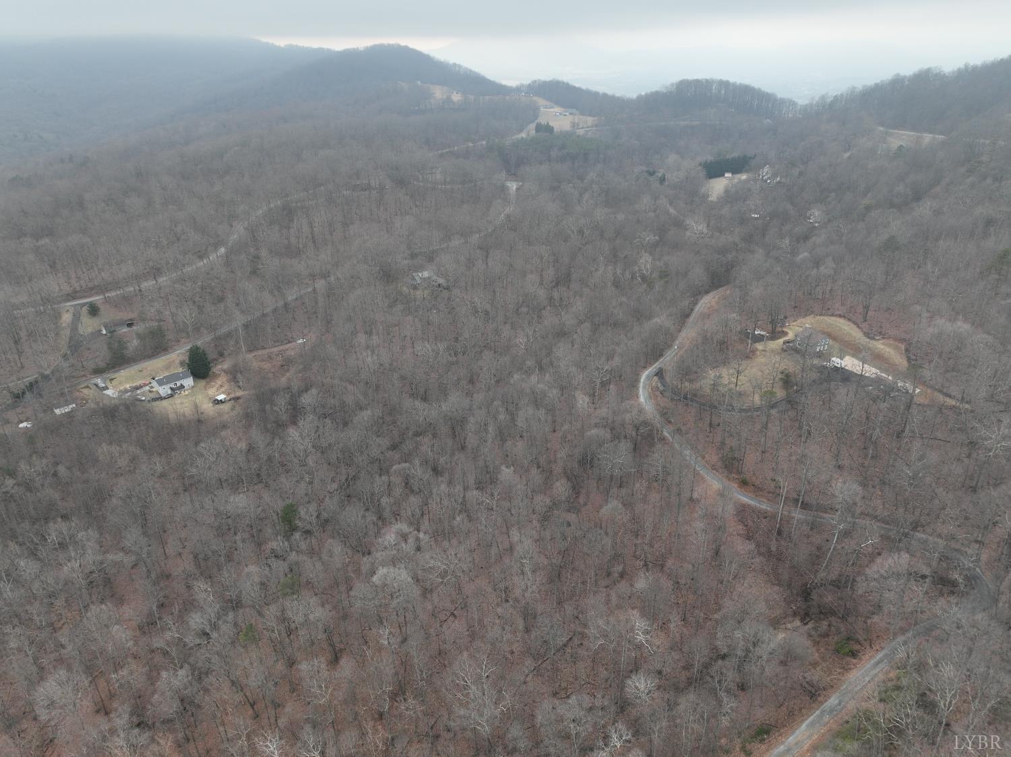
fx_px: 700
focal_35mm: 24
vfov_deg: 56.8
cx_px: 506
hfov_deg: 71.6
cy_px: 378
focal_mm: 12.29
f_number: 2.8
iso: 180
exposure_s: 1/200
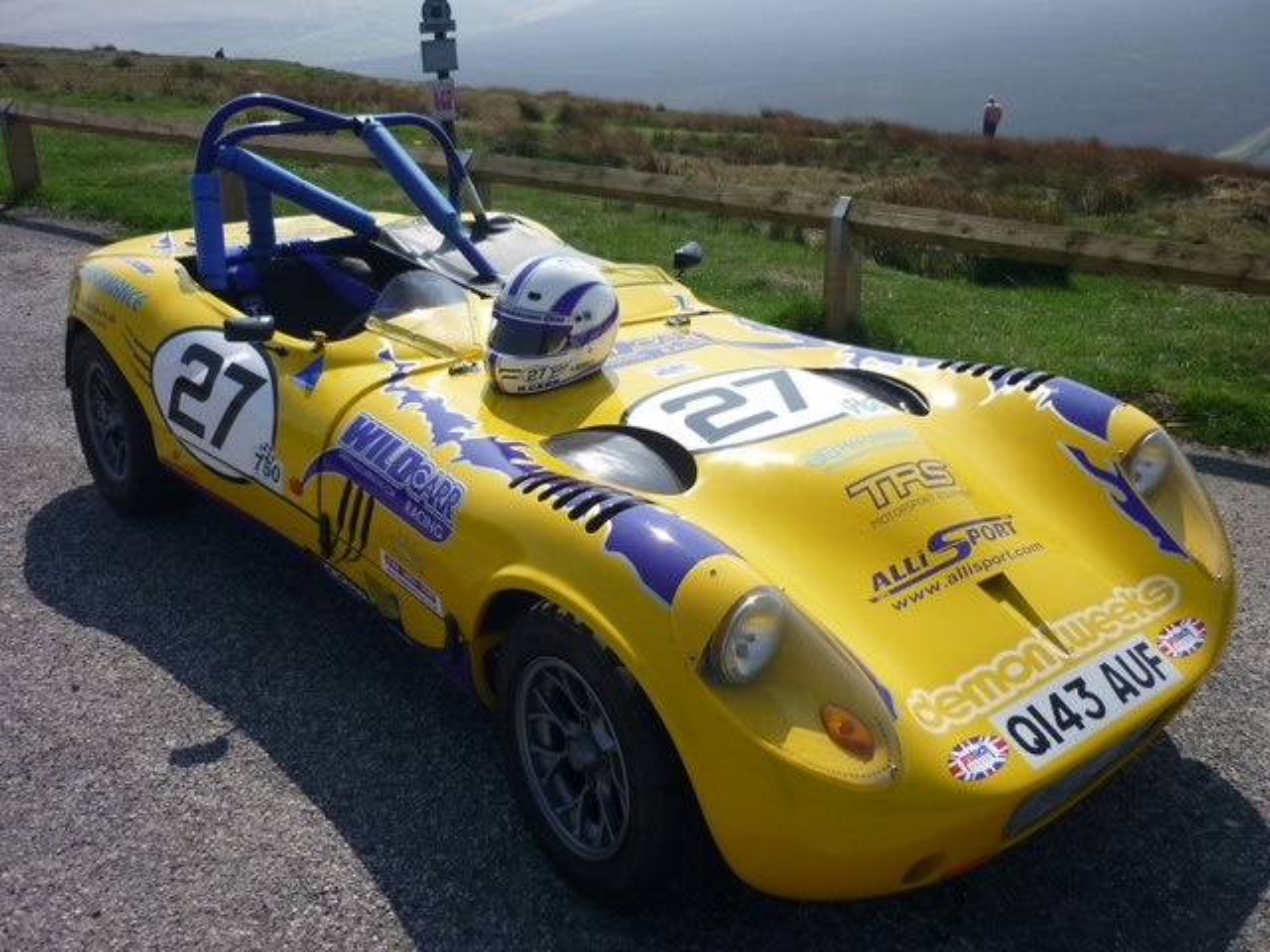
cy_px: 476
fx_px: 1211
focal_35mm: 33
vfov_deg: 42.9
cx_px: 635
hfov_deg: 55.4
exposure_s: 1/250
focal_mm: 5.5
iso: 80
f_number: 8
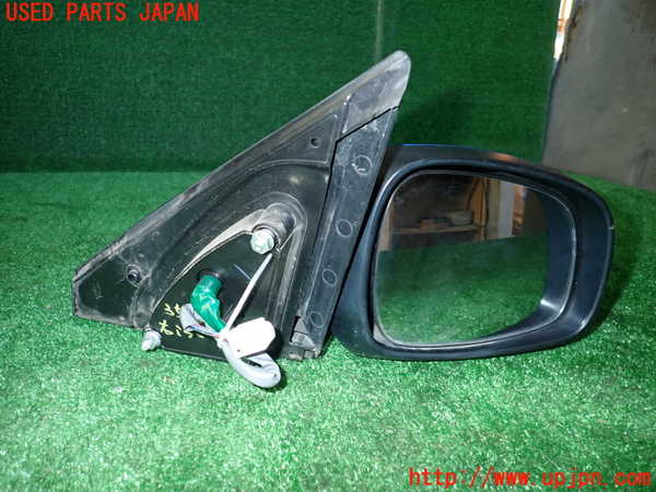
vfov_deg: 54.9
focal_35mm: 25
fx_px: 474
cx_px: 328
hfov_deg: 69.4
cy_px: 246
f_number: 5.6
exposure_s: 1/30
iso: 250
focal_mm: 4.5
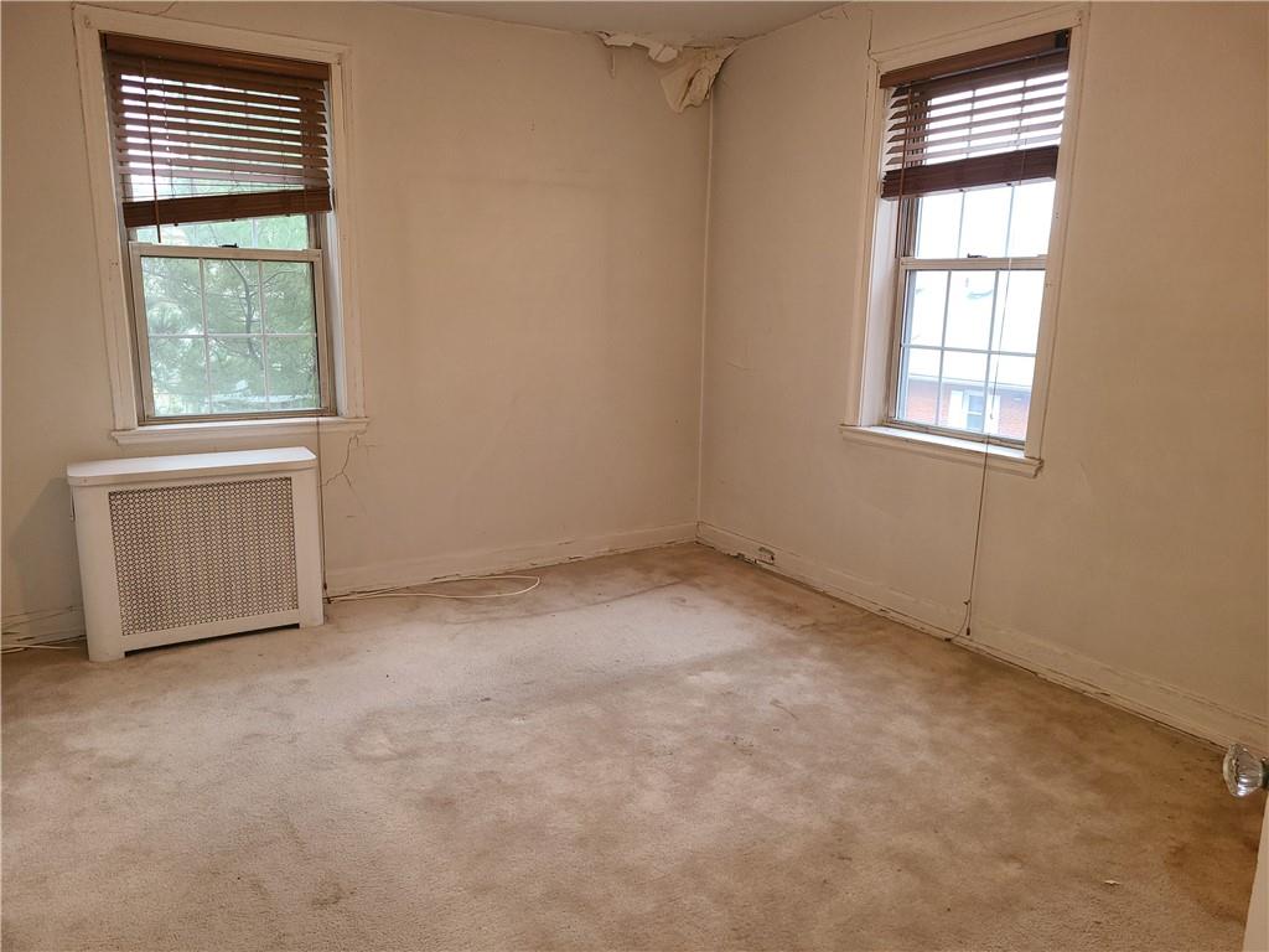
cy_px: 476
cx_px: 634
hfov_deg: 67.3
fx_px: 953
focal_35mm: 26
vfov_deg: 53.1
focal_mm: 5.4
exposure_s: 1/40
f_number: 1.8
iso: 100
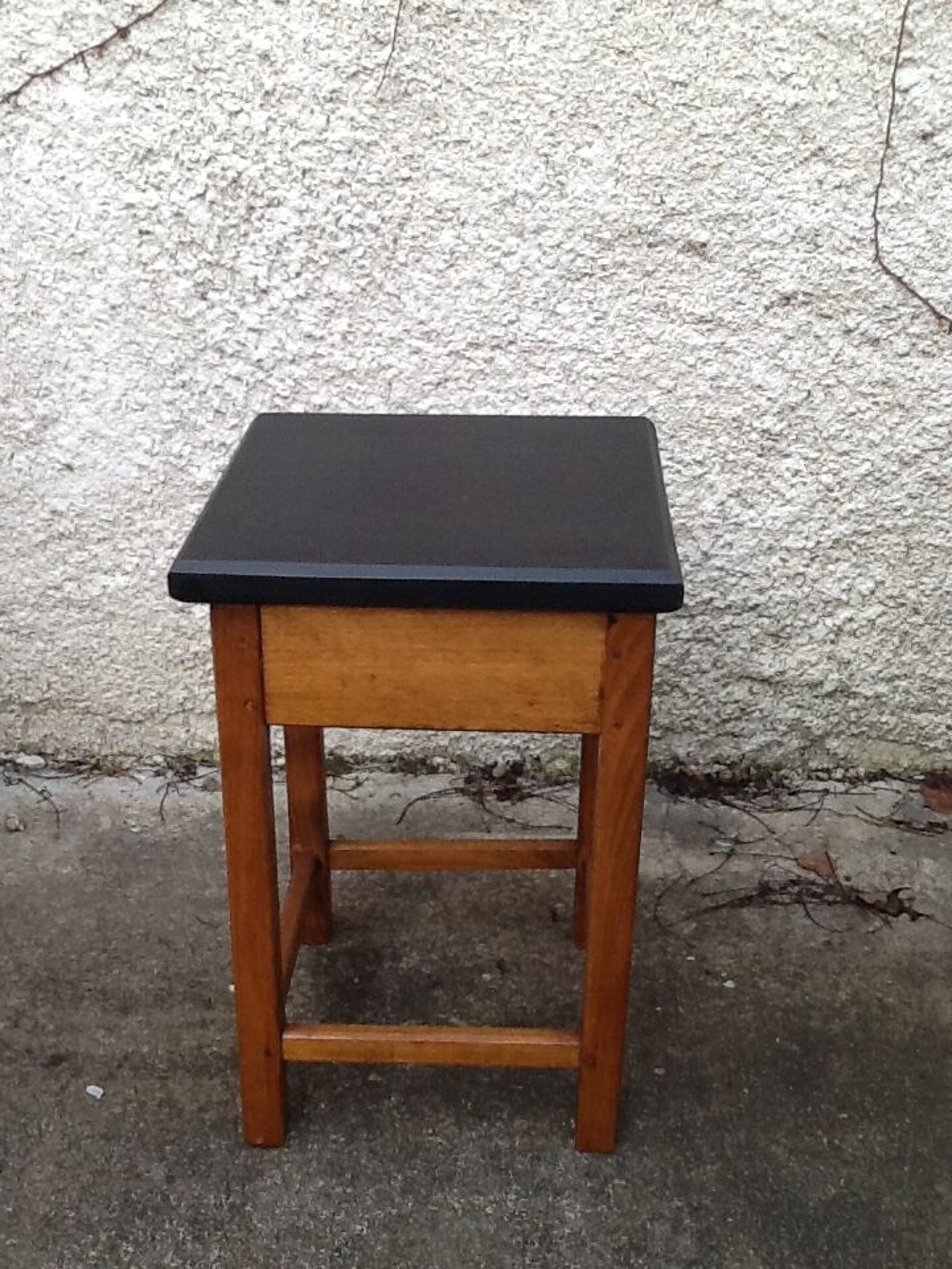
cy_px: 634
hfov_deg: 32.9
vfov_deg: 42.9
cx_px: 476
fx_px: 1613
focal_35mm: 44
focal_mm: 2.03
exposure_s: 1/120
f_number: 2.4
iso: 50
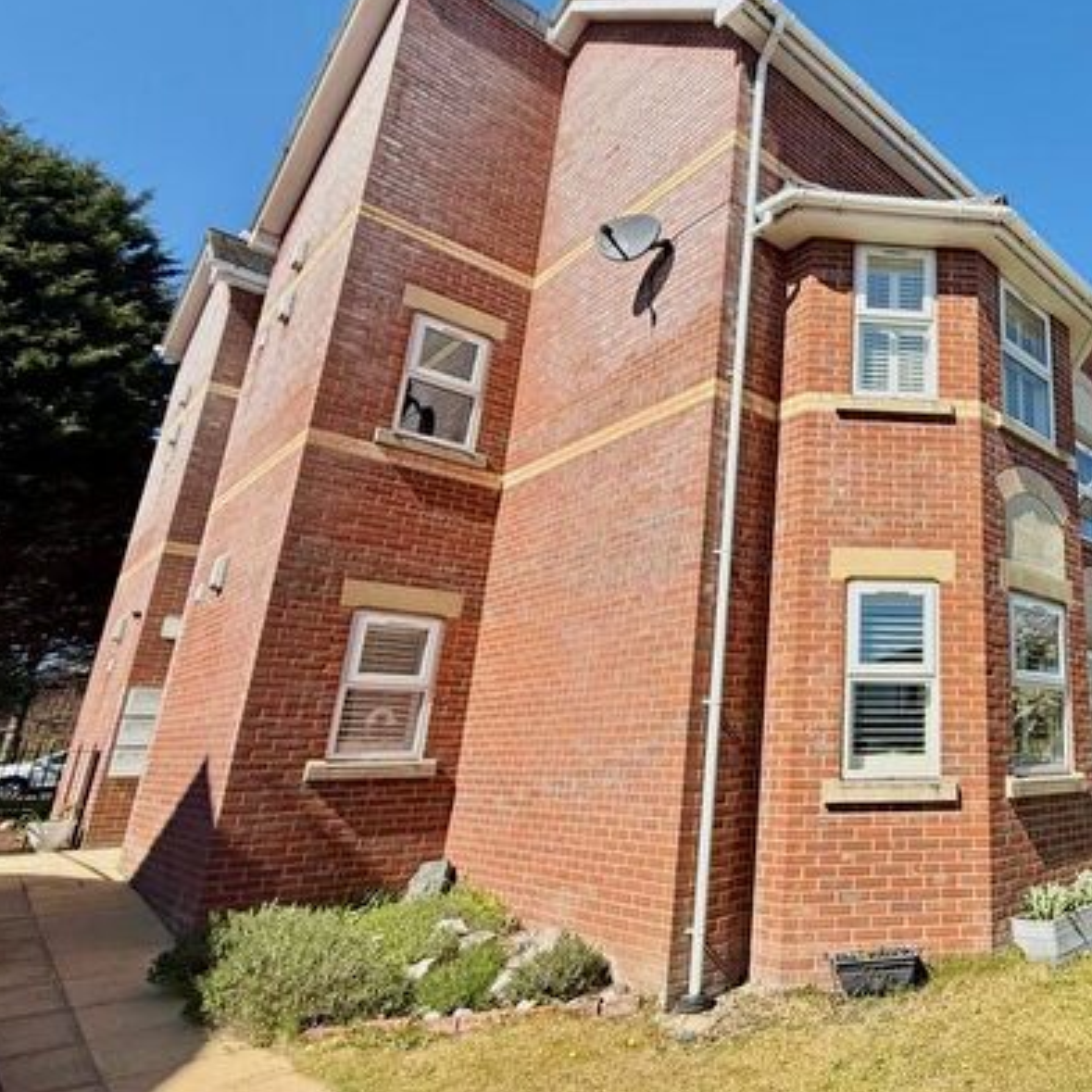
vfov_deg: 69.6
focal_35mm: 22
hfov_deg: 60.4
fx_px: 785
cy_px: 533
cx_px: 956
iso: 50
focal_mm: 2.22
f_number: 2.2
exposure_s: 1/1848
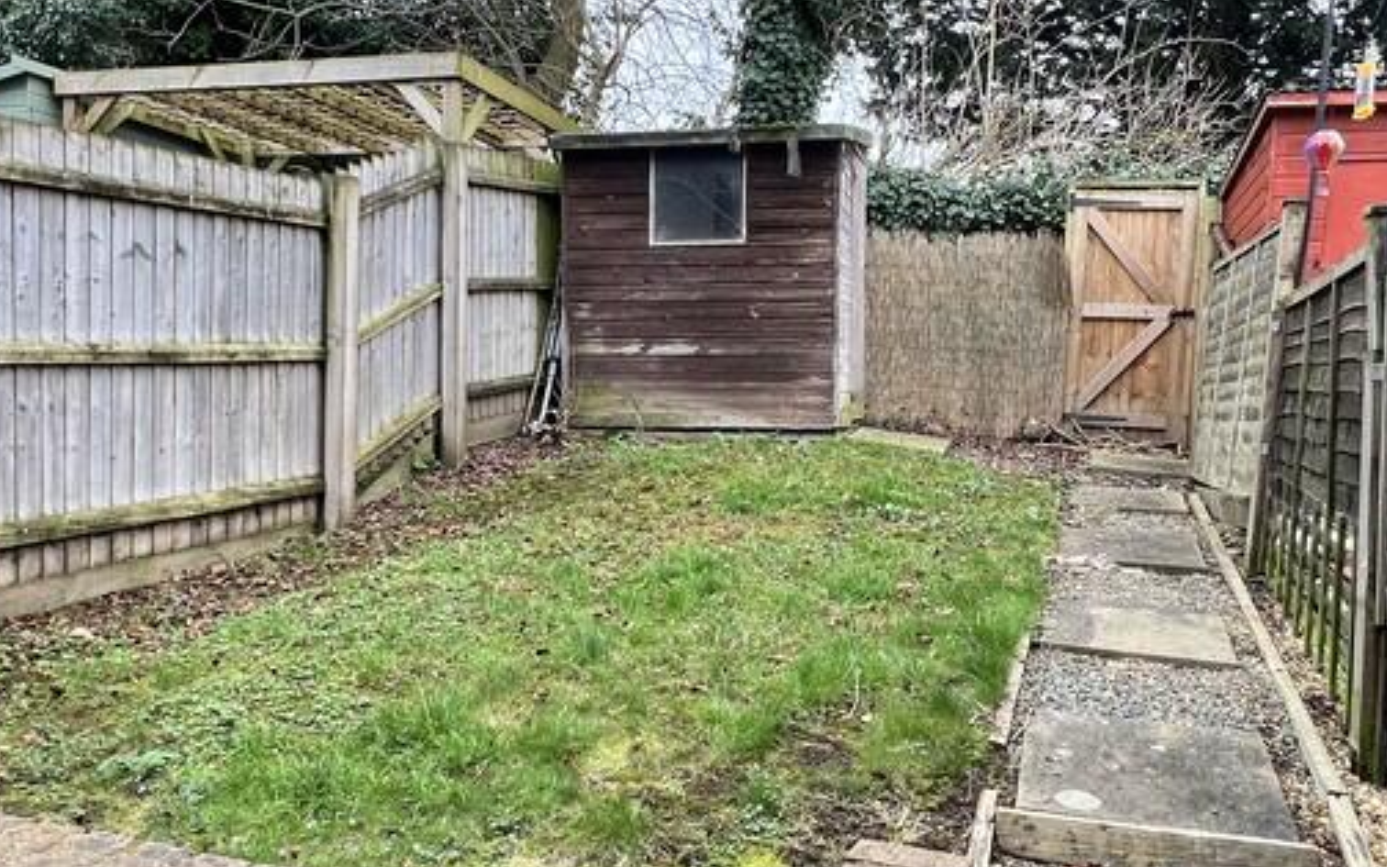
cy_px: 460
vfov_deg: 44.5
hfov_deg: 66.3
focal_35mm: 28
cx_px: 754
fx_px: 1058
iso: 50
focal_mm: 1.57
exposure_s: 1/99
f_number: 1.8
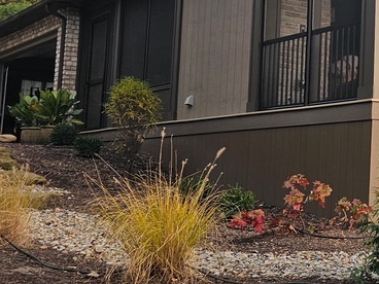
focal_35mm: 75
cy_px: 91
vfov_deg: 19.6
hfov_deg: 22.5
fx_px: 821
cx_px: 523
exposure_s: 1/180
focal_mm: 6.3
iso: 40
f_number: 1.7
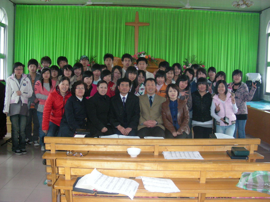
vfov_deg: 37.7
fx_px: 296
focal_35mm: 38
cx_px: 135
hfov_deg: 49.0
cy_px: 101
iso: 248
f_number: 3.5
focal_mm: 6.3
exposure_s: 1/60
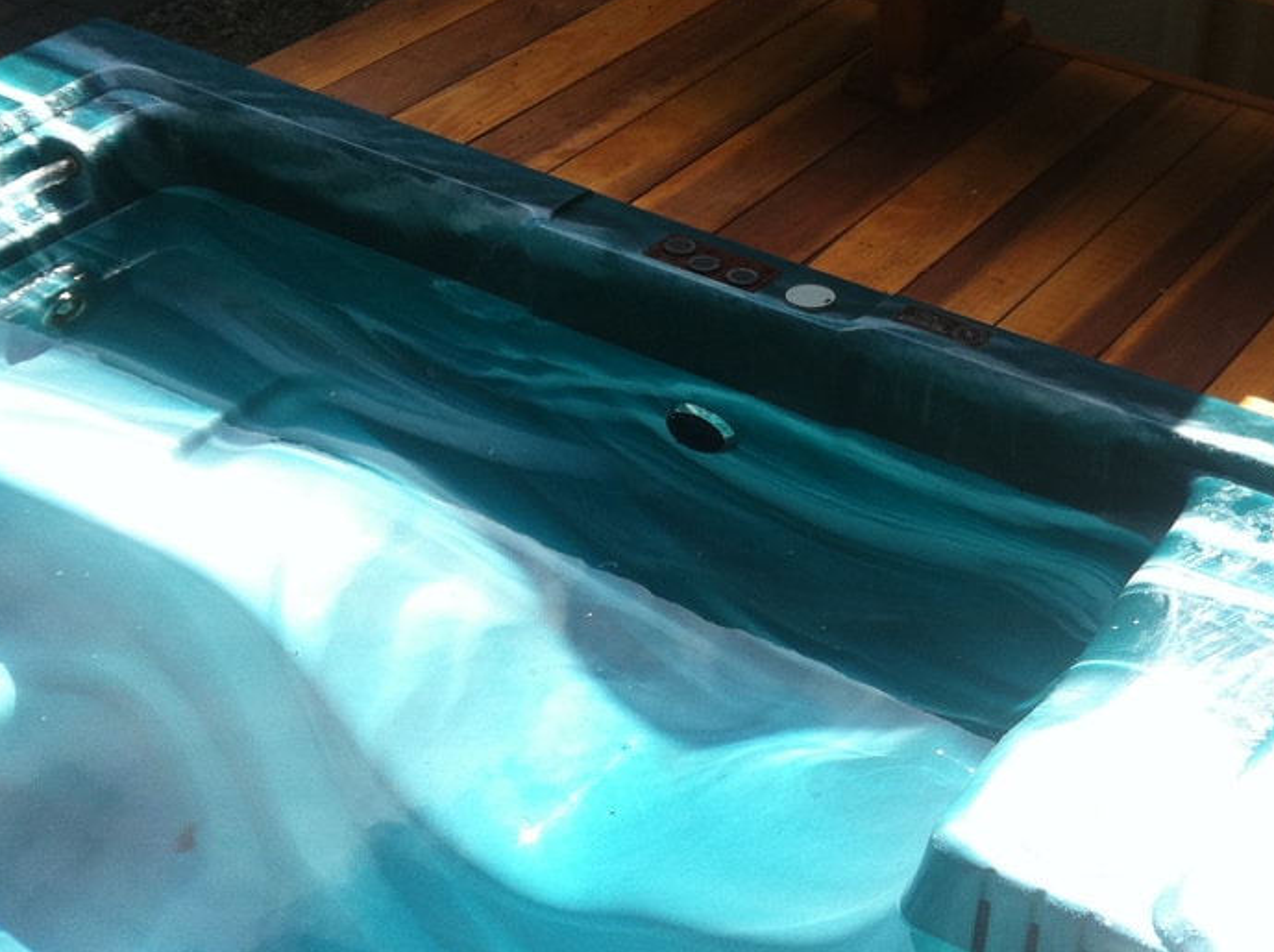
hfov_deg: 28.3
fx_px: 2500
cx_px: 898
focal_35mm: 68
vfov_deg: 21.5
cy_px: 323
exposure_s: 1/487
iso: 80
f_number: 2.8
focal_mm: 3.85
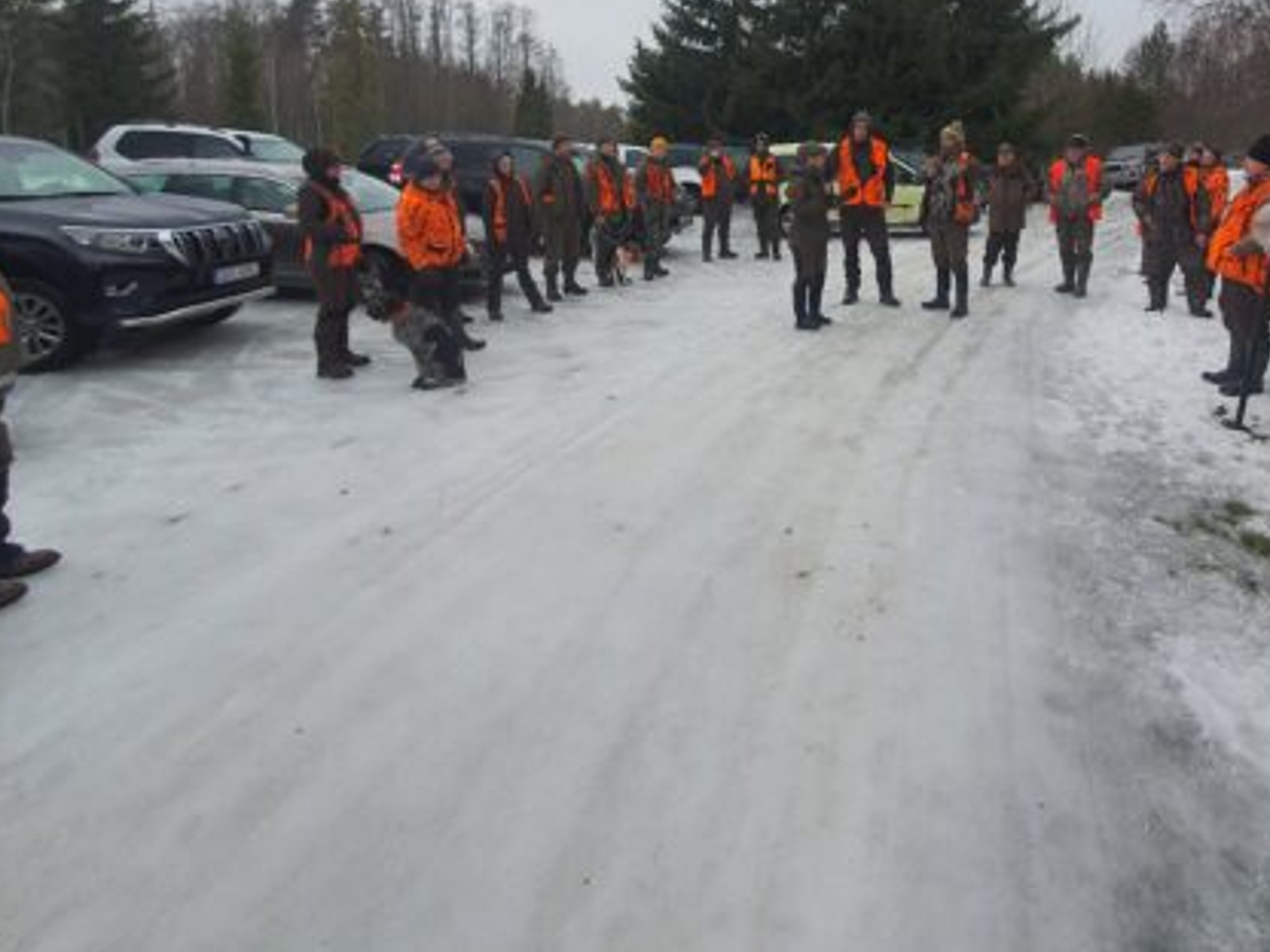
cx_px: 800
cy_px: 253
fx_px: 734
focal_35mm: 20
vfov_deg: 62.7
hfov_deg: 80.1
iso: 64
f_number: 2.2
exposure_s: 1/100
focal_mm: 1.8
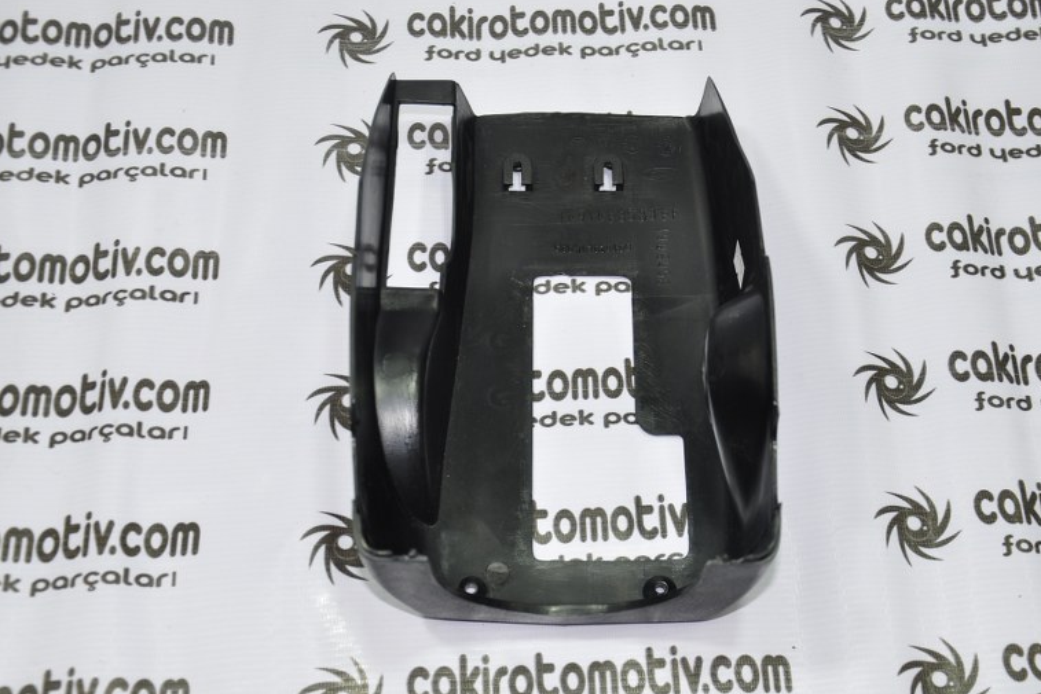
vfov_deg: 23.8
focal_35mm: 57
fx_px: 1648
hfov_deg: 35.0
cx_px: 564
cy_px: 404
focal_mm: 32
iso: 200
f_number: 4.5
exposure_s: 1/40
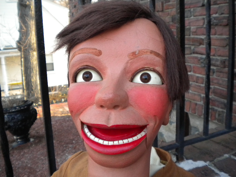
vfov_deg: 40.7
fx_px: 239
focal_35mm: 35
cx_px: 118
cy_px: 88
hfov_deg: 52.6
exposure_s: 1/328
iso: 400
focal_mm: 6.3
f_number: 3.1
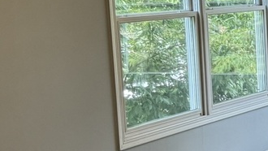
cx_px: 383
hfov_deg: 17.2
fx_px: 811
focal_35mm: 114
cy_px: 63
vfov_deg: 10.6
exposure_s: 1/120
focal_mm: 6.76
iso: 160
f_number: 1.78
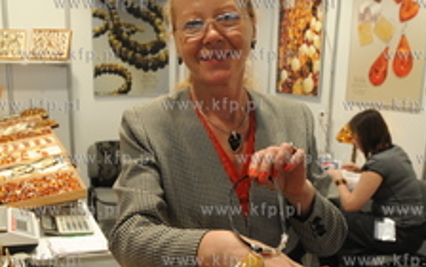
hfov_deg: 49.0
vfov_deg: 31.7
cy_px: 183
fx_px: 464
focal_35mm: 40
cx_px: 171
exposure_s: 1/80
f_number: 5
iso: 800
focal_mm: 22
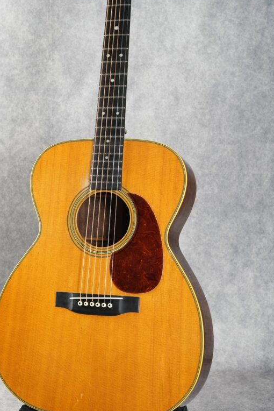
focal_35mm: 67
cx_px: 94
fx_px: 764
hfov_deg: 20.3
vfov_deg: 30.0
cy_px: 156
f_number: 6.3
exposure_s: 1/1.6
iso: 400
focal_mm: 50
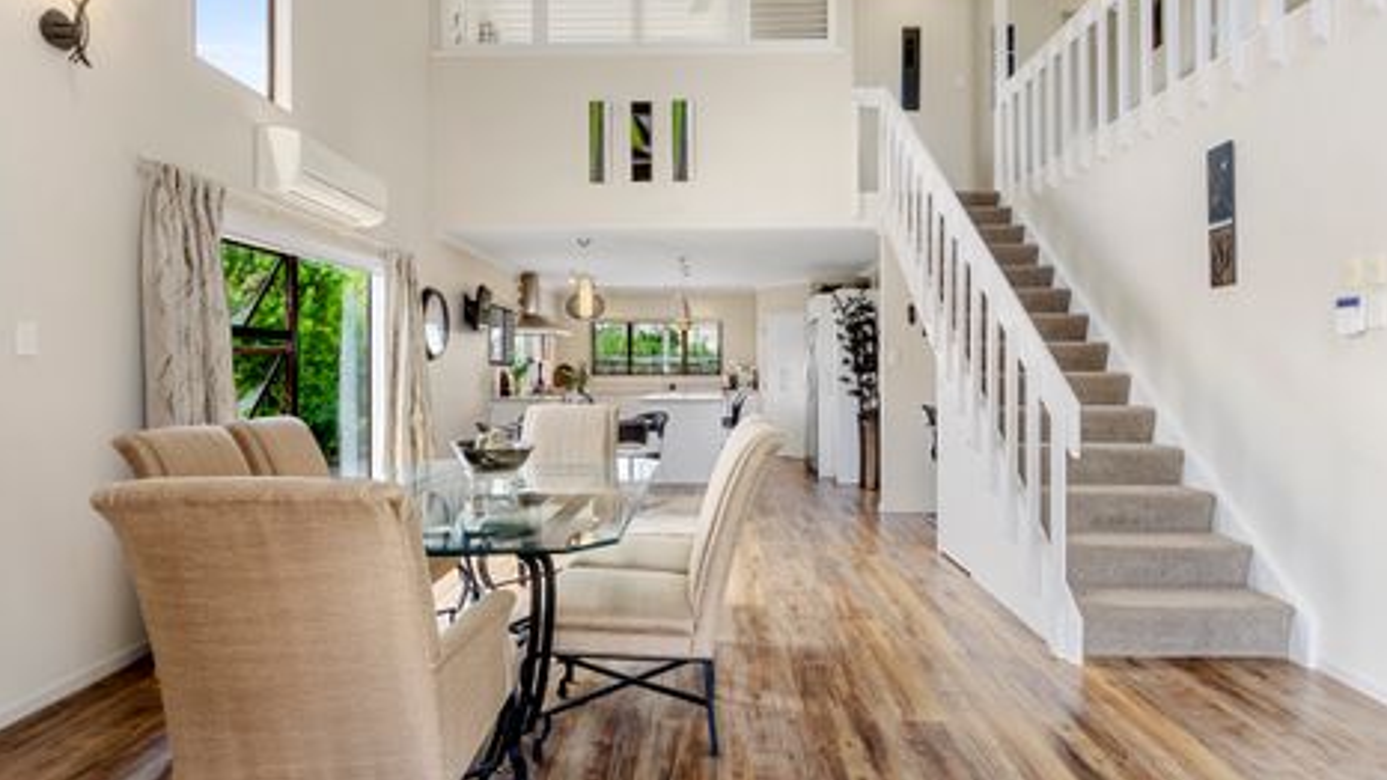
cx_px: 694
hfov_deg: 89.6
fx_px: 699
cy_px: 344
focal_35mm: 19
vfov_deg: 58.2
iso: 200
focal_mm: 12
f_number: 11
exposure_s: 1/5
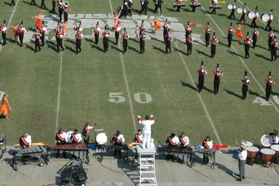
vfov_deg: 14.3
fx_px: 736
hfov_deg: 21.5
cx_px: 134
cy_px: 36
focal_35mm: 95
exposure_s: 1/320
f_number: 9
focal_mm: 32
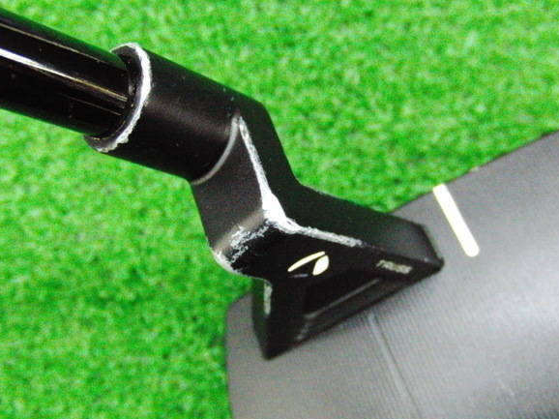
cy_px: 201
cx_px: 271
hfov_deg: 45.8
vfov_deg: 35.1
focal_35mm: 41
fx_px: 662
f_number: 3.6
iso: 3200
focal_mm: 6.42
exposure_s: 1/100
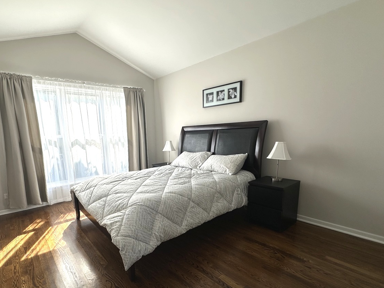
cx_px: 152
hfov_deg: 86.6
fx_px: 200
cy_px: 168
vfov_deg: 71.1
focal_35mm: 18
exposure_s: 1/268
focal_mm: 2.22
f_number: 2.2
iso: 40
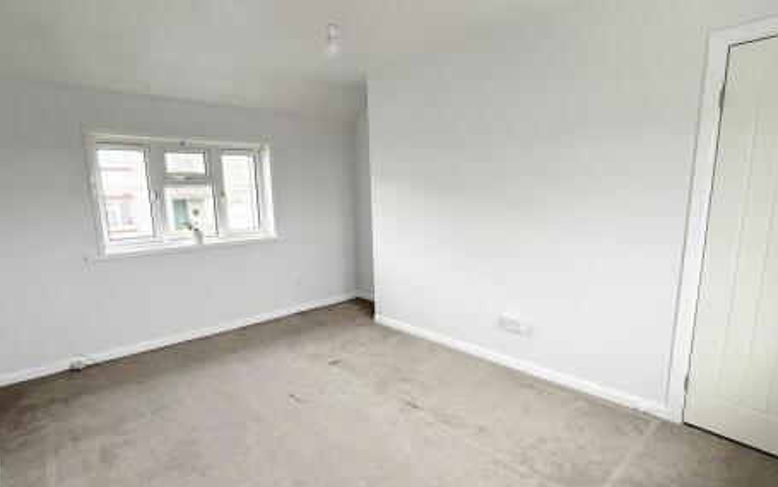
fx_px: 403
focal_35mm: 19
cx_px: 389
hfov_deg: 88.0
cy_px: 262
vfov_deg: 62.2
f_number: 2.2
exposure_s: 1/99
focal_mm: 2.22
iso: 200
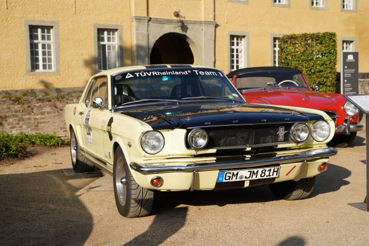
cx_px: 184
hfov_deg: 35.1
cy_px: 123
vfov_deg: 23.8
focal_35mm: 57
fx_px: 584
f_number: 7.1
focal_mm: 57
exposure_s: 1/640
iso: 250
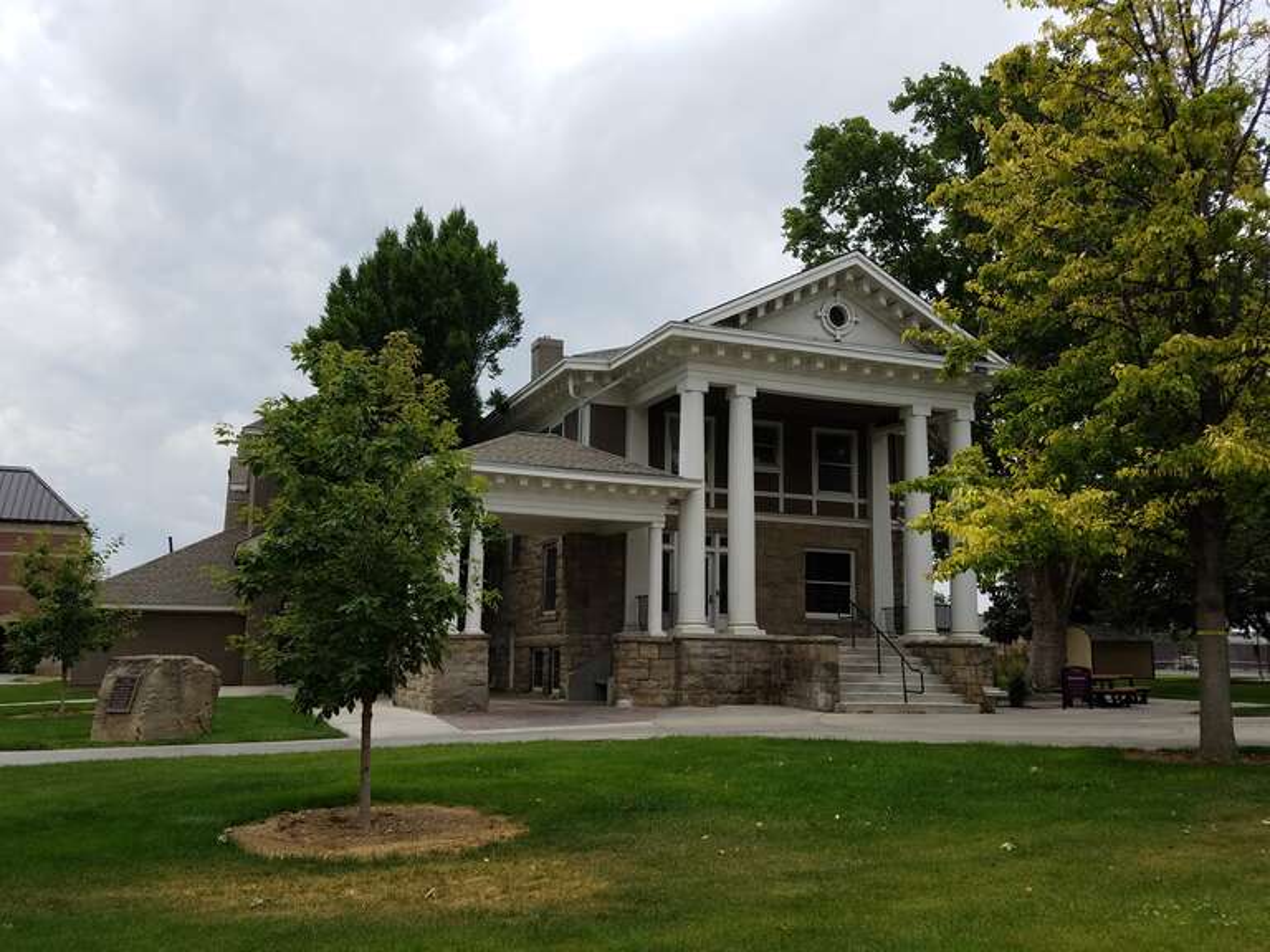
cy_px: 476
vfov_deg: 53.1
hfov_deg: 67.3
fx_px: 954
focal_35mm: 26
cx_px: 635
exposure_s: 1/2344
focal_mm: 4.2
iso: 50
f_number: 1.7
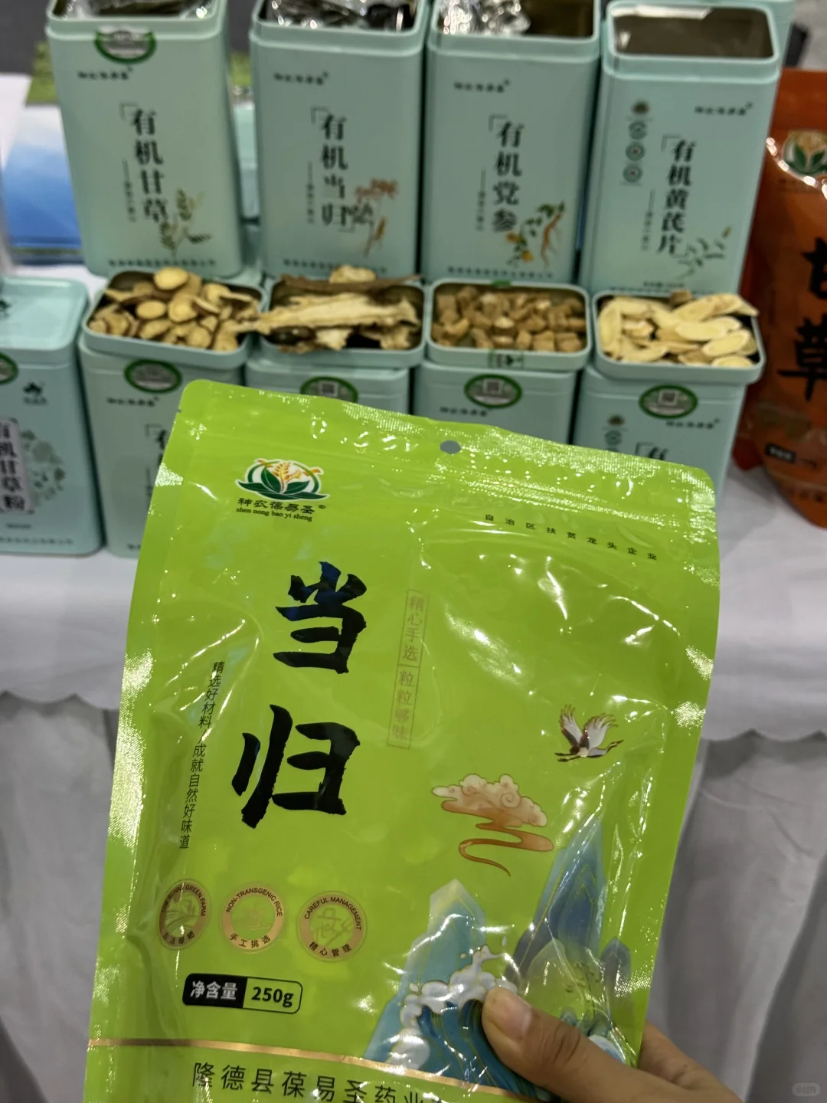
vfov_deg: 39.7
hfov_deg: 30.3
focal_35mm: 48
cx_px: 414
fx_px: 1529
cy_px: 552
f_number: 1.78
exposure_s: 1/50
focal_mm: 6.86
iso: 125
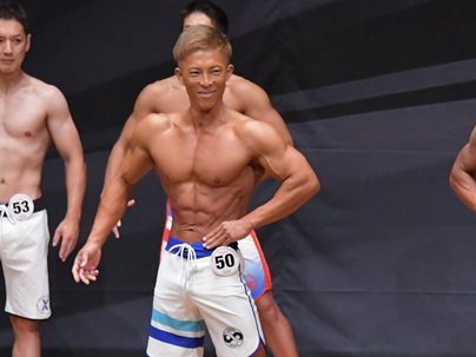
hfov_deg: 4.0
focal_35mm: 498
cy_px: 254
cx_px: 400
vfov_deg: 3.0
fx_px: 6848
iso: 6400
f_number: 5.6
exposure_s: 1/400
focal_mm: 180
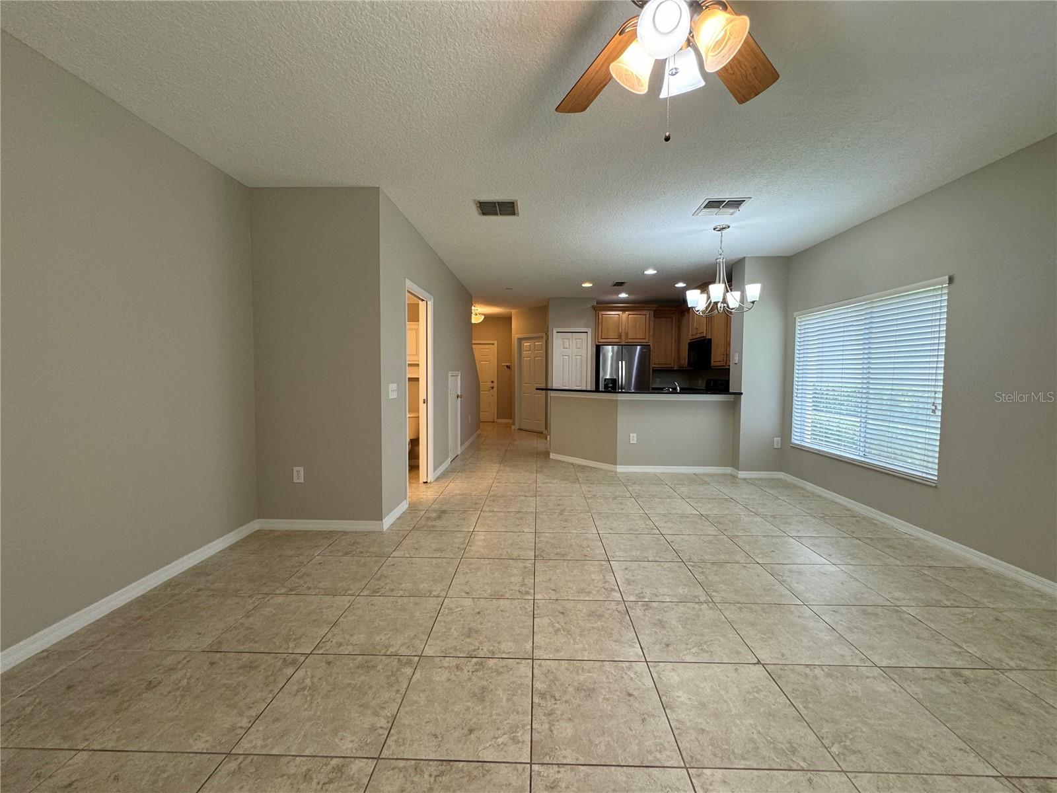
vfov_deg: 85.7
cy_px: 396
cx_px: 528
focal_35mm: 14
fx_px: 427
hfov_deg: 102.1
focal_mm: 2.22
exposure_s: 1/120
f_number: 2.2
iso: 160
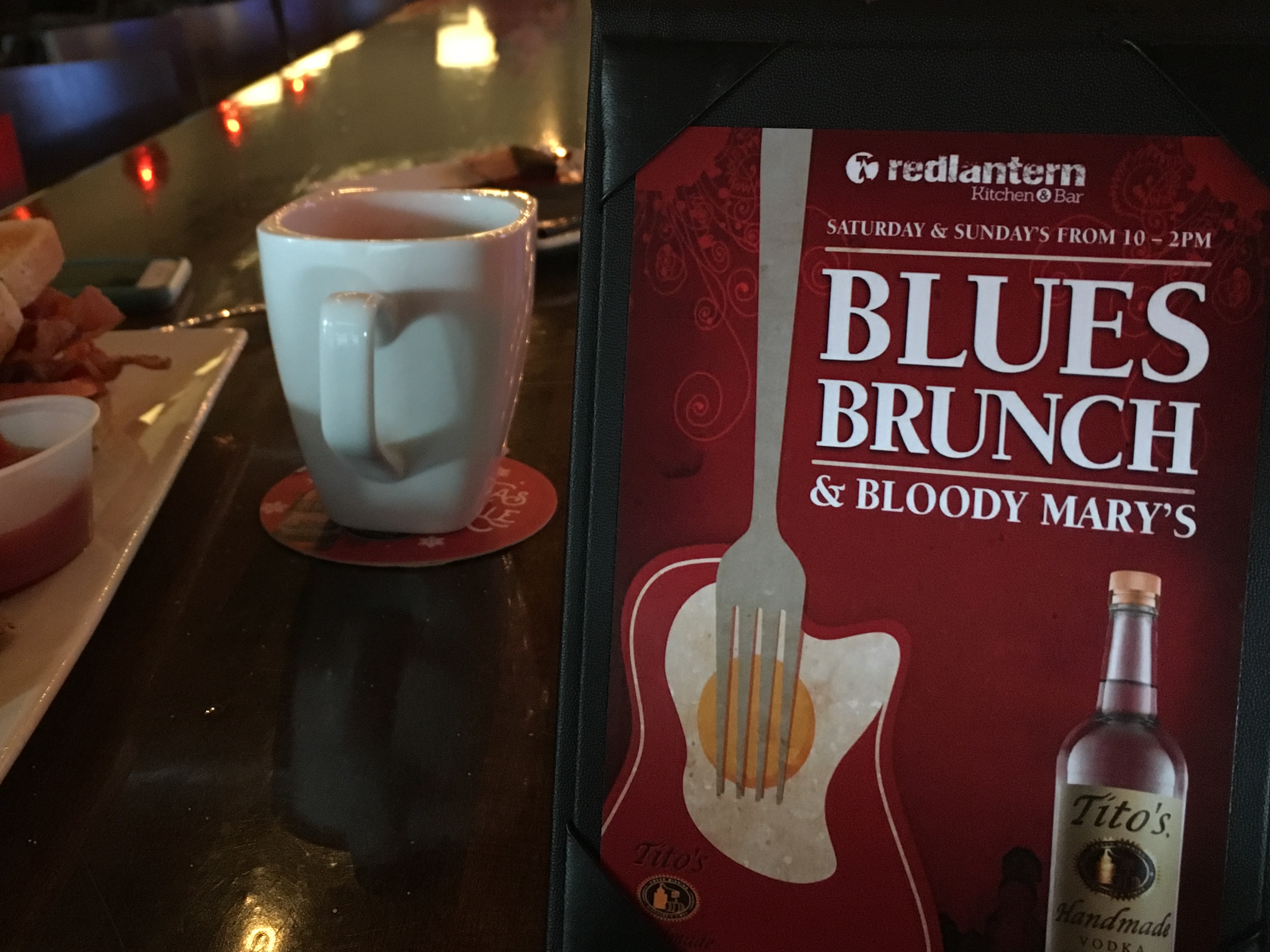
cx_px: 516
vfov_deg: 36.6
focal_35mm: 39
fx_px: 1431
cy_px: 357
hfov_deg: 47.6
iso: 250
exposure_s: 1/15
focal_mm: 4.15
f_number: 2.2
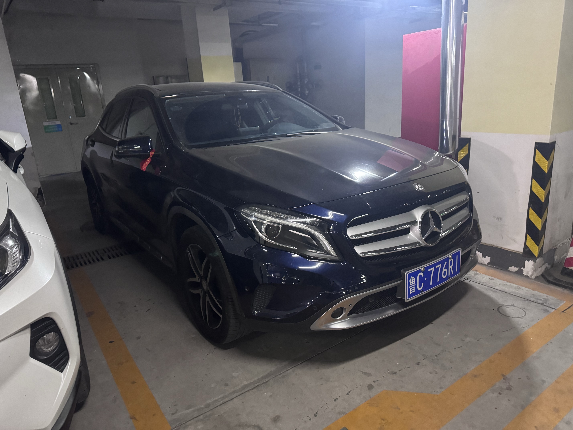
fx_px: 397
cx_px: 286
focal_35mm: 24
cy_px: 215
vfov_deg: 56.8
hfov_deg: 71.6
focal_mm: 6.76
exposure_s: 1/25
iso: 800
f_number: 1.78
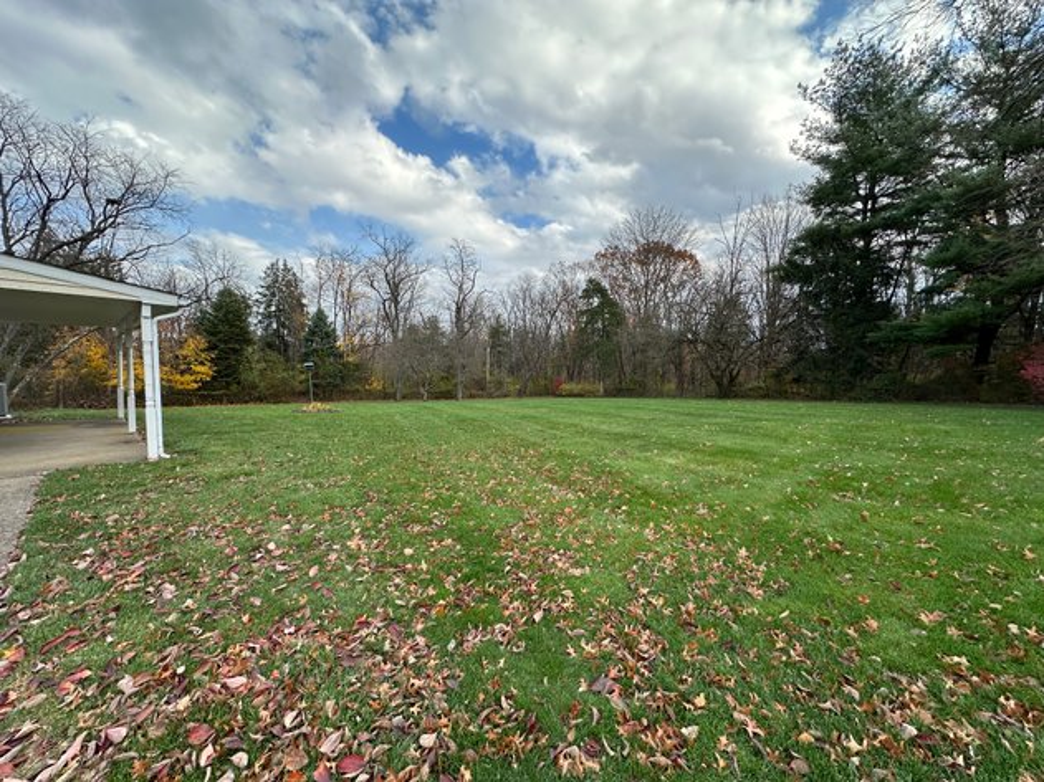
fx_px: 422
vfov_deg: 85.7
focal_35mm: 14
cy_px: 391
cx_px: 522
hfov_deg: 102.1
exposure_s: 1/703
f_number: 2.2
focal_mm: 2.22
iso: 40
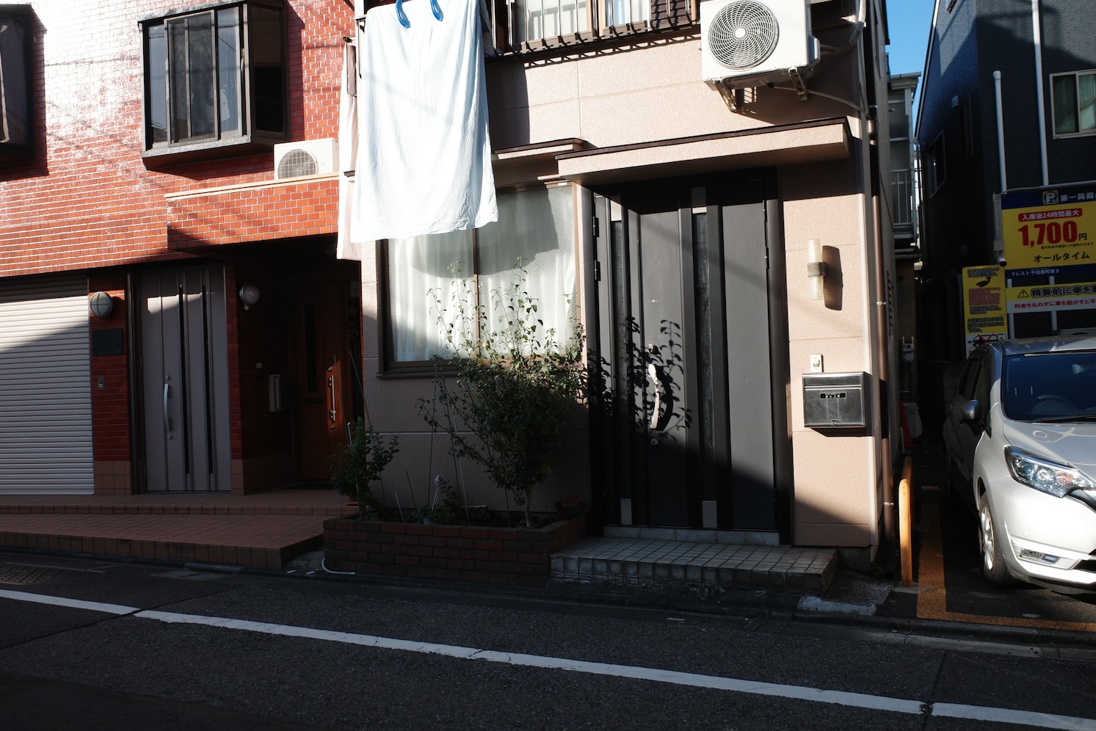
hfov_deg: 61.9
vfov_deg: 43.6
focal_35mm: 30
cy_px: 345
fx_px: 913
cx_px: 523
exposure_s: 1/400
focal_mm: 18.3
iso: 200
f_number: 5
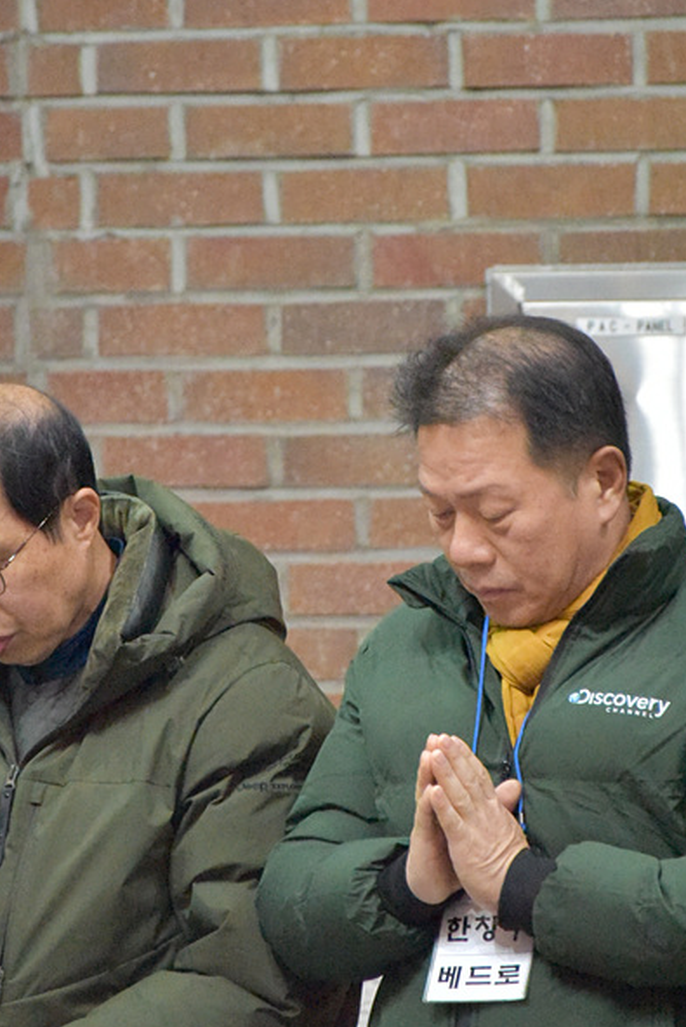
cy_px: 448
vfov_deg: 3.7
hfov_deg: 2.5
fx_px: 15920
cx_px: 292
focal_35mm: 558
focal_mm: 300
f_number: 5.6
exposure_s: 1/200
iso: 12800
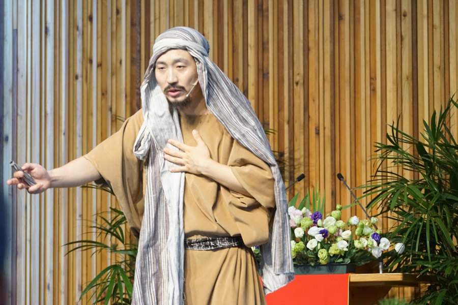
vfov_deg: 6.9
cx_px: 229
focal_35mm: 200
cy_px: 152
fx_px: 2544
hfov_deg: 10.3
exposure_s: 1/80
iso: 5000
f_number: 5.6
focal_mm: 200
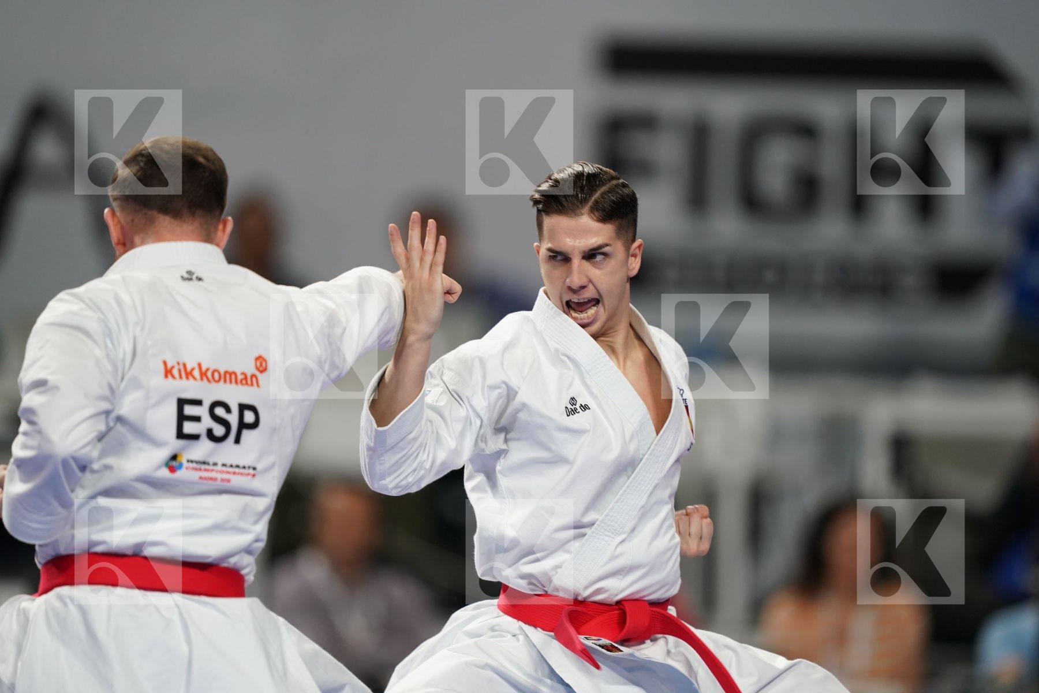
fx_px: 11544
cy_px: 346
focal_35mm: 400
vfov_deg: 3.4
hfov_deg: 5.2
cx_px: 520
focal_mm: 400
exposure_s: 1/500
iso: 1000
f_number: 2.8
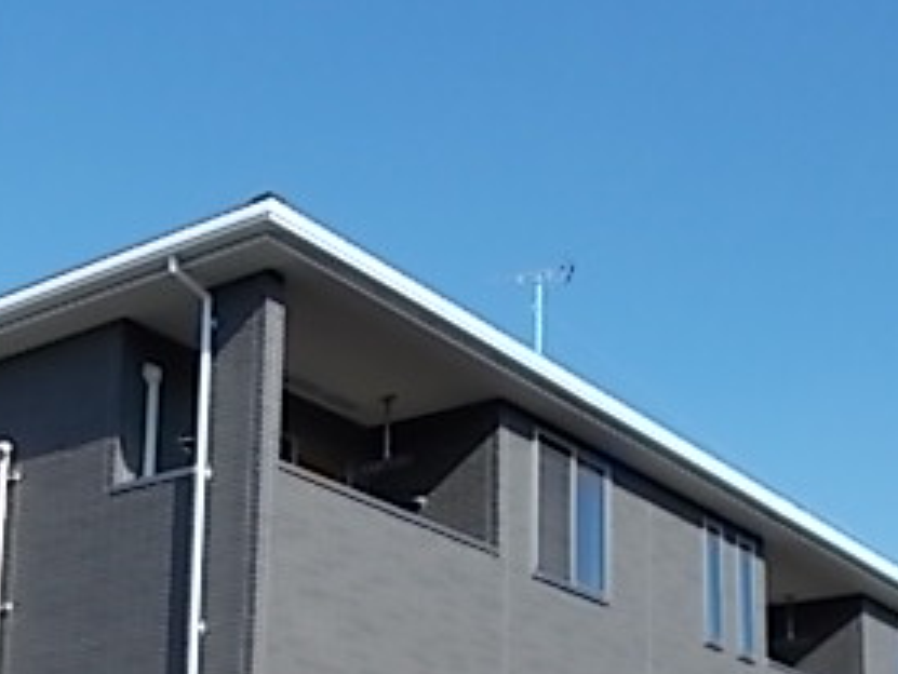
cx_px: 314
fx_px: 1557
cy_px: 710
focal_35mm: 60
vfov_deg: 23.2
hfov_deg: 32.0
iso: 80
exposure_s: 1/640
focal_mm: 4.6
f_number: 3.2
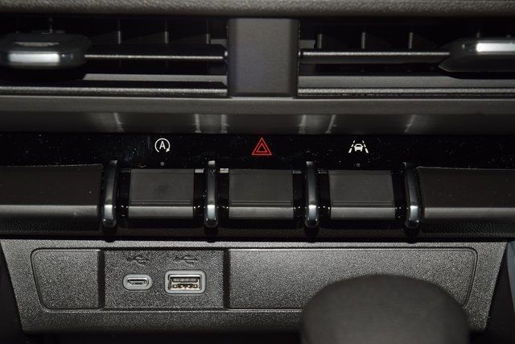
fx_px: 1502
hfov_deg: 19.5
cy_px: 172
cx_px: 258
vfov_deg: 13.0
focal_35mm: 105
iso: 100
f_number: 8
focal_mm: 70
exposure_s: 1/125
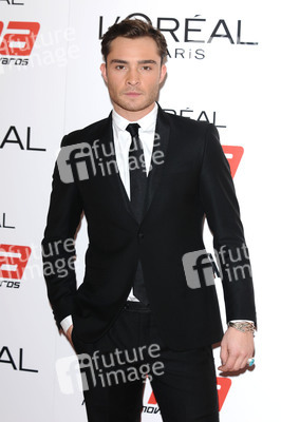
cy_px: 211
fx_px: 1407
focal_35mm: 120
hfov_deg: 11.4
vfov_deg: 17.1
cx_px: 140
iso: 250
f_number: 4
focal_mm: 80
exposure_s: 1/200
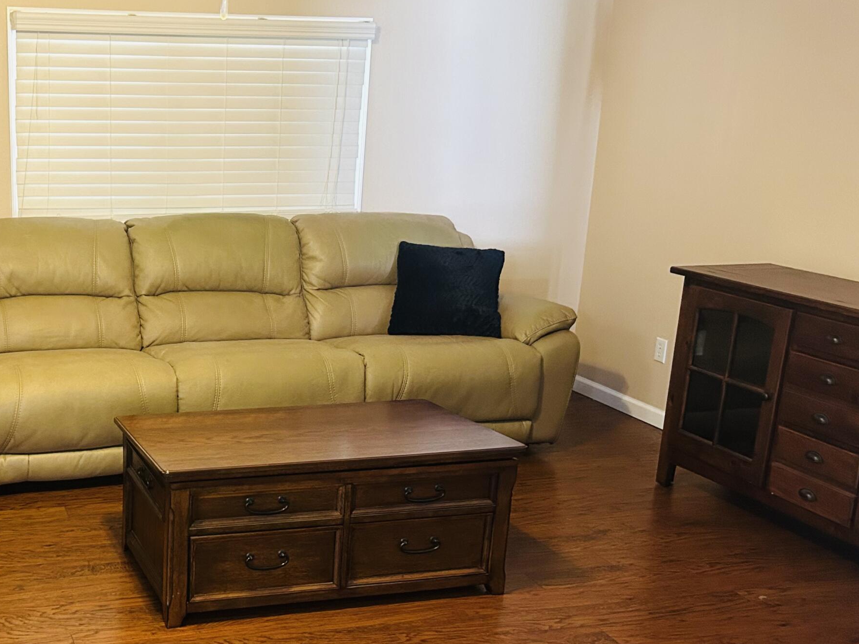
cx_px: 140
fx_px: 1092
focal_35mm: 44
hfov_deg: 40.7
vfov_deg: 32.8
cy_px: 384
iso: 500
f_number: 1.5
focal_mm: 5.7
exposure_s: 1/60
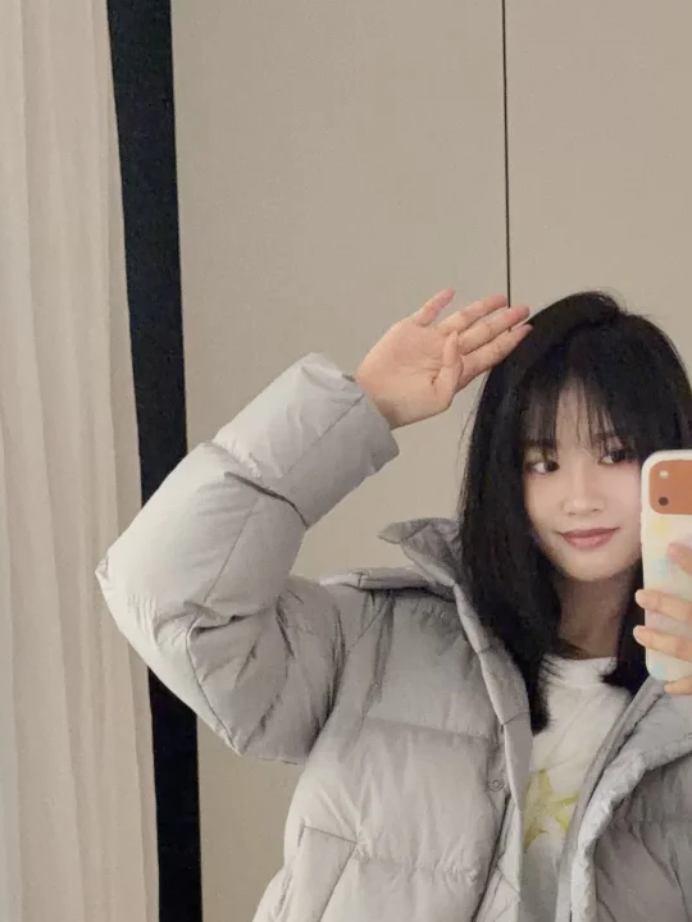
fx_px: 2559
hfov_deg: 15.2
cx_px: 657
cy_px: 910
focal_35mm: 96
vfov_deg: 19.9
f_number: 1.78
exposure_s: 1/39
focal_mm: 6.76
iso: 500
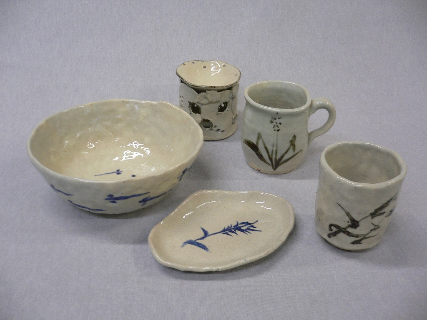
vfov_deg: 40.7
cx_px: 214
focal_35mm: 35
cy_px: 160
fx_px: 432
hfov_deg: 52.6
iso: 150
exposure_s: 1/15
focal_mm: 5.8
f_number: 2.8
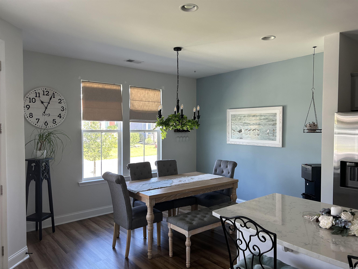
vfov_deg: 53.1
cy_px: 134
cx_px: 179
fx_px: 269
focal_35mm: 26
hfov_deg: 67.3
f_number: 1.5
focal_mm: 5.7
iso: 125
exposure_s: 1/121
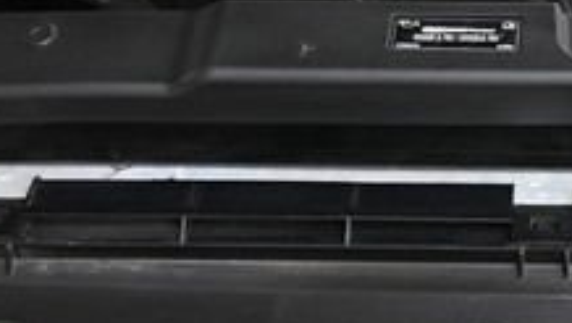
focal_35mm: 127
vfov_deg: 9.2
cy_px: -231
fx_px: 1928
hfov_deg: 16.4
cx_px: 609
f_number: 6.7
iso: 200
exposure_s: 1/90
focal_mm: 24
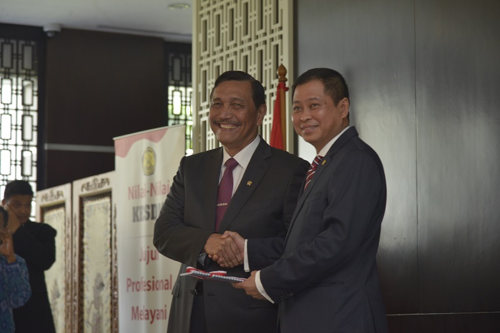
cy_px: 166
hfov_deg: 17.1
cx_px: 250
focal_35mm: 120
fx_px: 1666
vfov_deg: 11.4
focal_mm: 120
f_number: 5
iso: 1600
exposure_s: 1/100
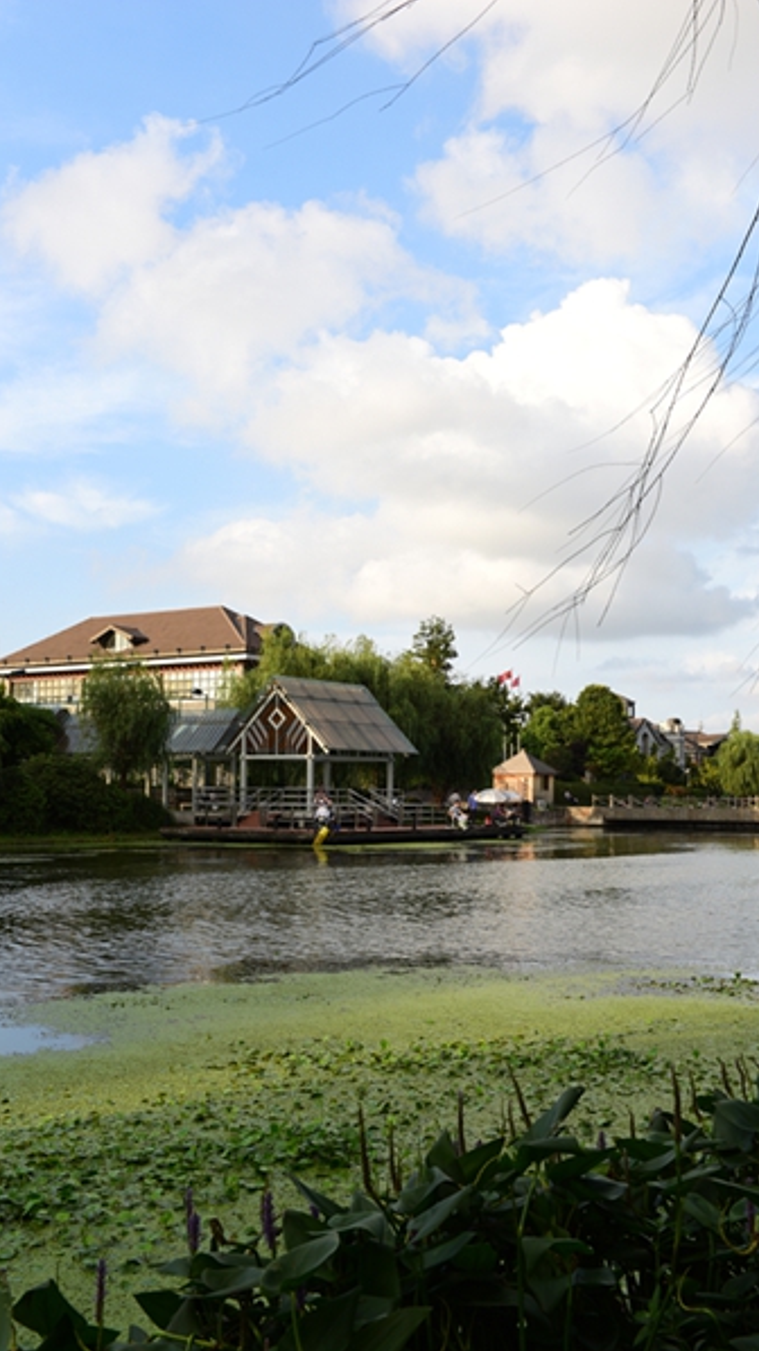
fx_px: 1432
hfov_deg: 29.7
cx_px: 415
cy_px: 676
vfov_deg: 50.5
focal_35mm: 40
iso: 200
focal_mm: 38
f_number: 10
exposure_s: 1/160
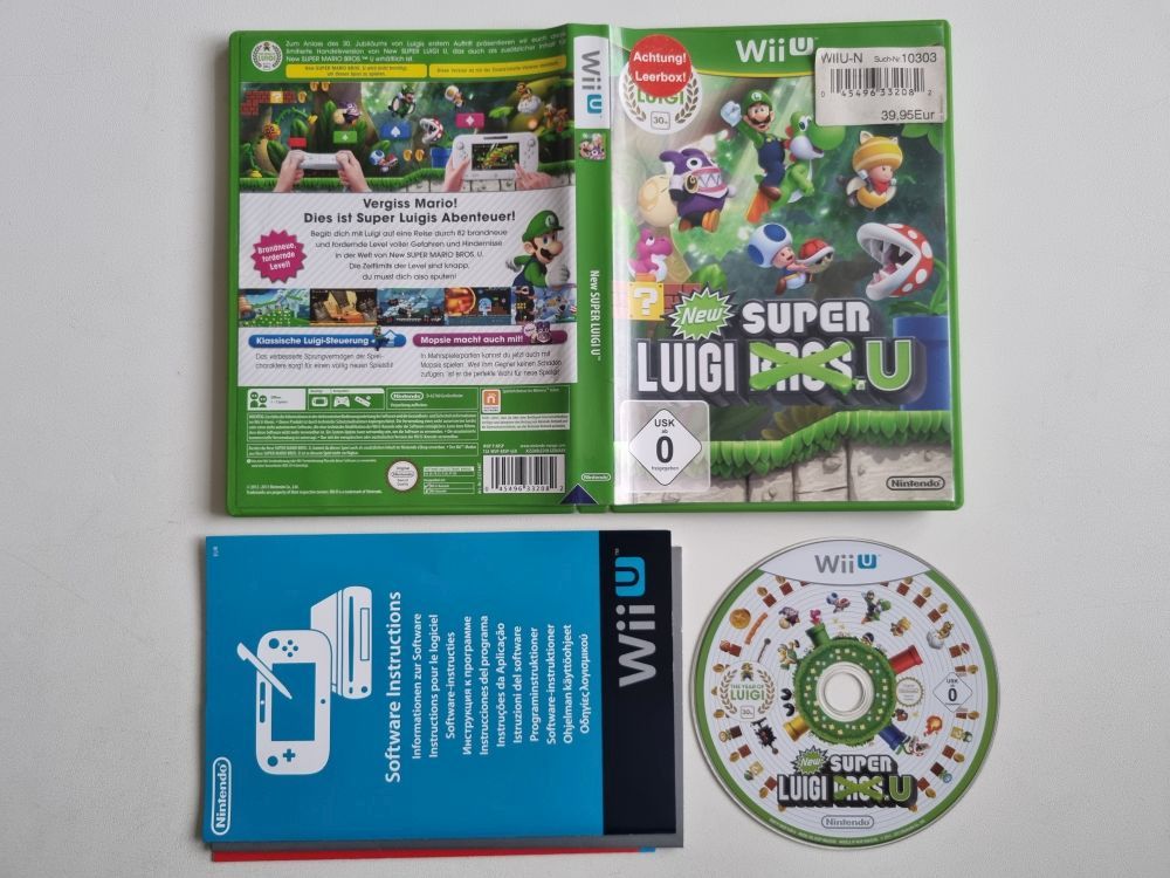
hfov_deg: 67.3
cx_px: 585
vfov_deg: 53.1
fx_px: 879
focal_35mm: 26
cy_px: 439
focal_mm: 5.4
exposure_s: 1/50
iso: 400
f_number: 1.8
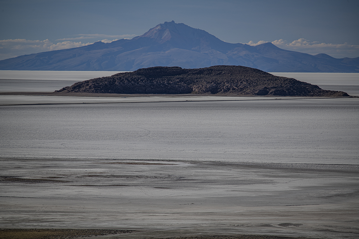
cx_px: 180
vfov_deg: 5.1
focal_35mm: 270
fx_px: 2692
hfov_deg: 7.6
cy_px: 120
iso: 100
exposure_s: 1/320
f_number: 7.1
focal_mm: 270
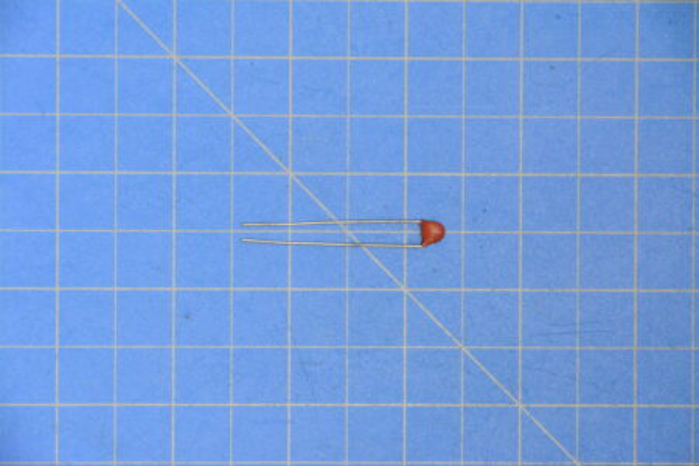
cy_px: 233
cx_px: 350
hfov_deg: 6.9
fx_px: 5825
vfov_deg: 4.6
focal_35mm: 300
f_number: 8
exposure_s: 1/8
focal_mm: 200
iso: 6400
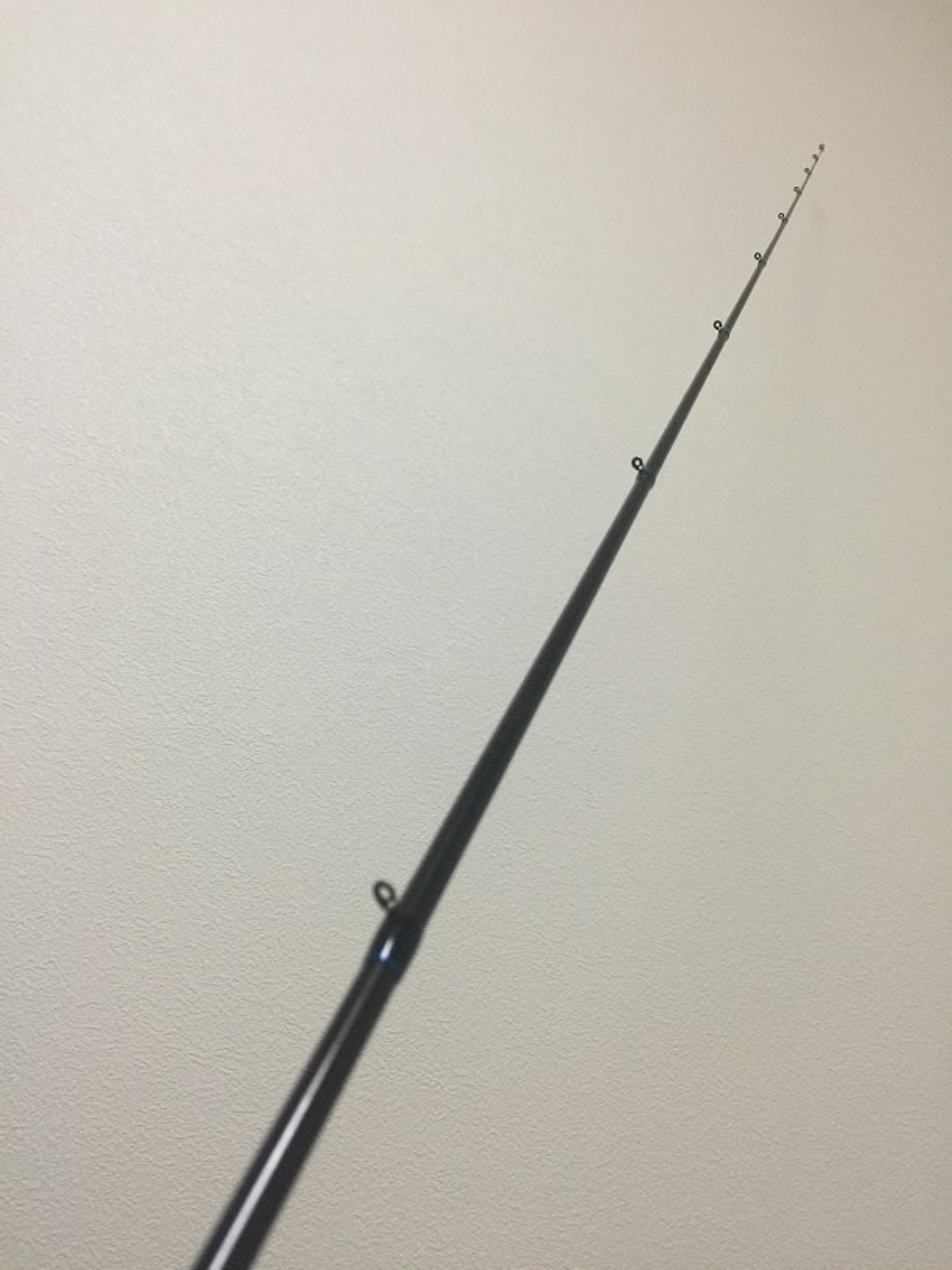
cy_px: 635
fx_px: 1063
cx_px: 476
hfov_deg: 48.2
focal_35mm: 29
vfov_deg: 61.7
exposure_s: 1/30
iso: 50
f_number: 2.2
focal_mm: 4.15
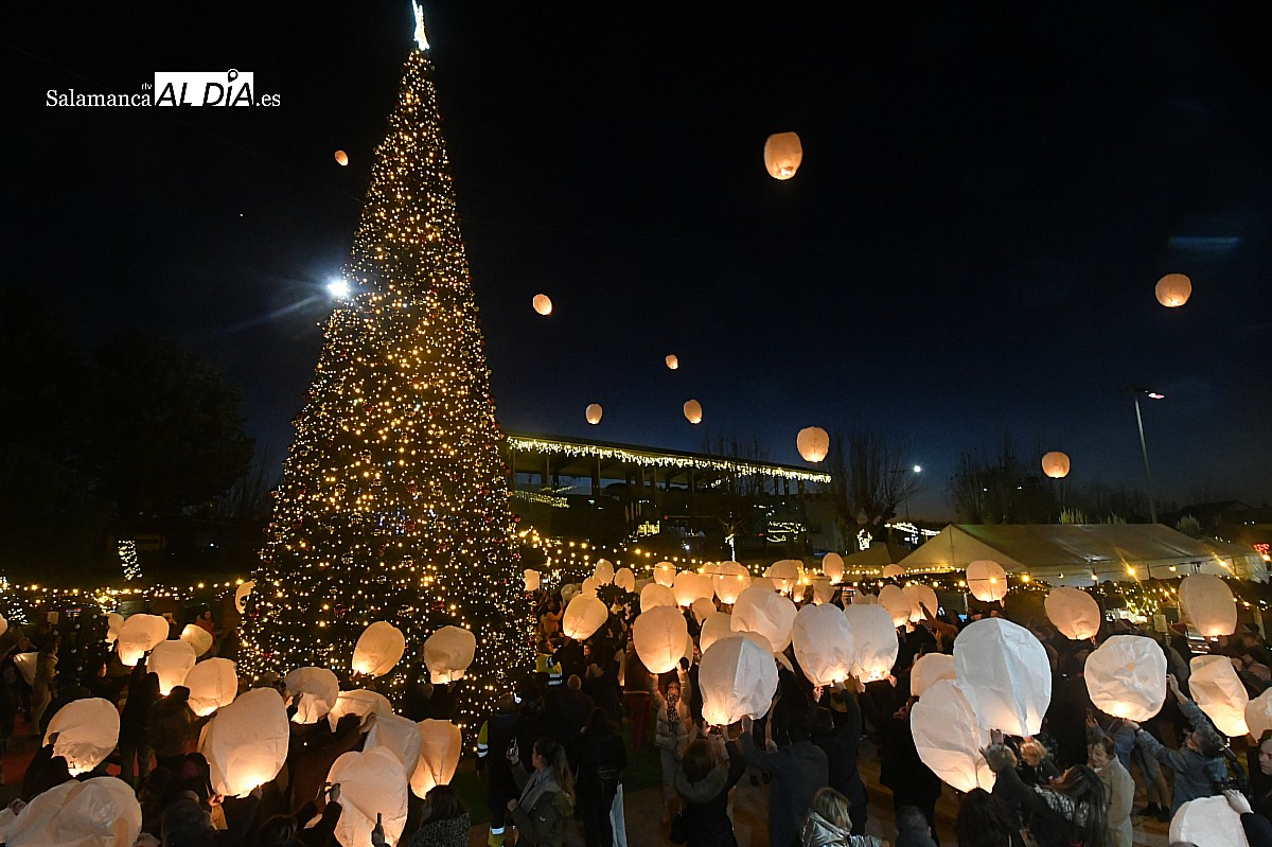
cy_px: 424
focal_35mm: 18
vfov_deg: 67.3
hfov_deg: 90.0
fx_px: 636
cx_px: 636
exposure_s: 1/40
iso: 6400
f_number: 8
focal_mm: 12
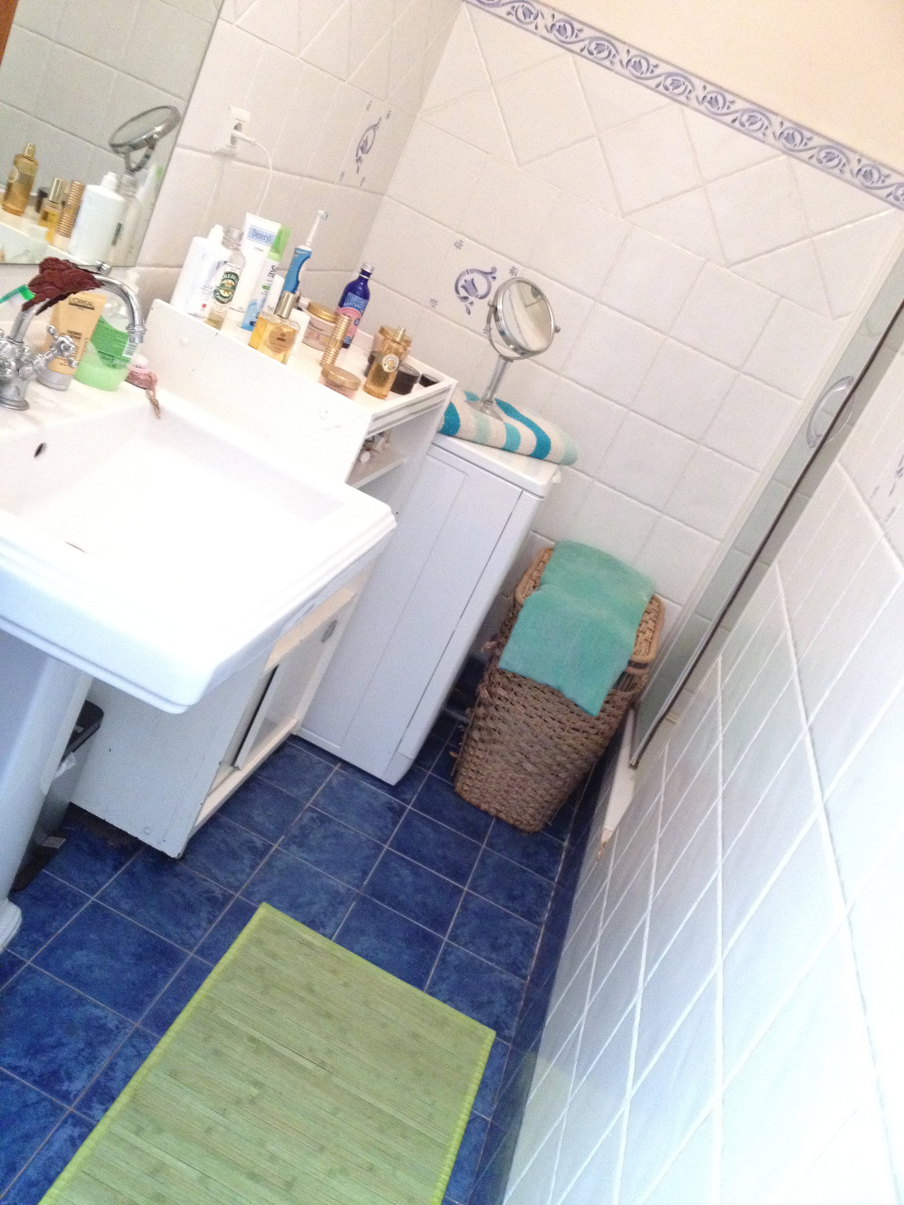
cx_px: 452
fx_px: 1219
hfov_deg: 40.7
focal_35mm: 35
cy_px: 602
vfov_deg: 52.6
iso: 400
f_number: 2.4
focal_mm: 4.28
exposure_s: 1/15
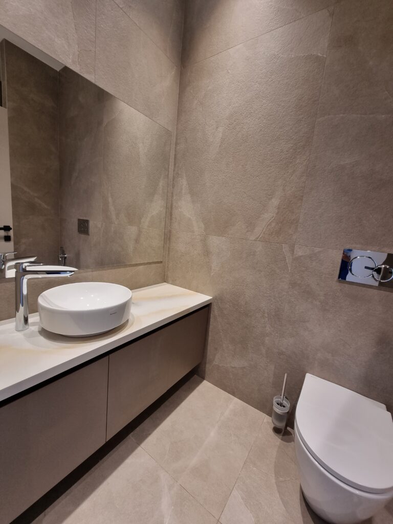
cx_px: 196
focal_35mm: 13
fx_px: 197
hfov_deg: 89.9
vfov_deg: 106.2
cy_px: 262
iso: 125
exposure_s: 1/50
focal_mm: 2.2
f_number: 2.2
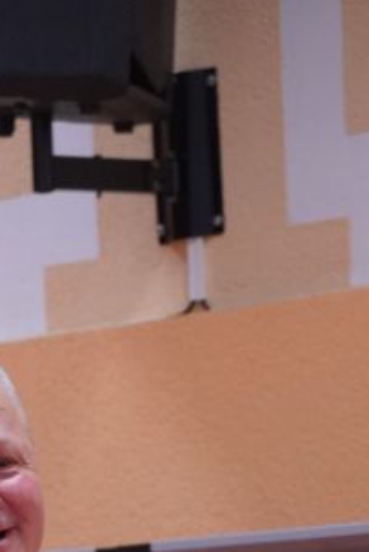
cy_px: 872
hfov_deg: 5.6
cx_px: 24
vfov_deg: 8.2
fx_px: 3747
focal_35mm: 244
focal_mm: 50
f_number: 3.5
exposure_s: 1/125
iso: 2000
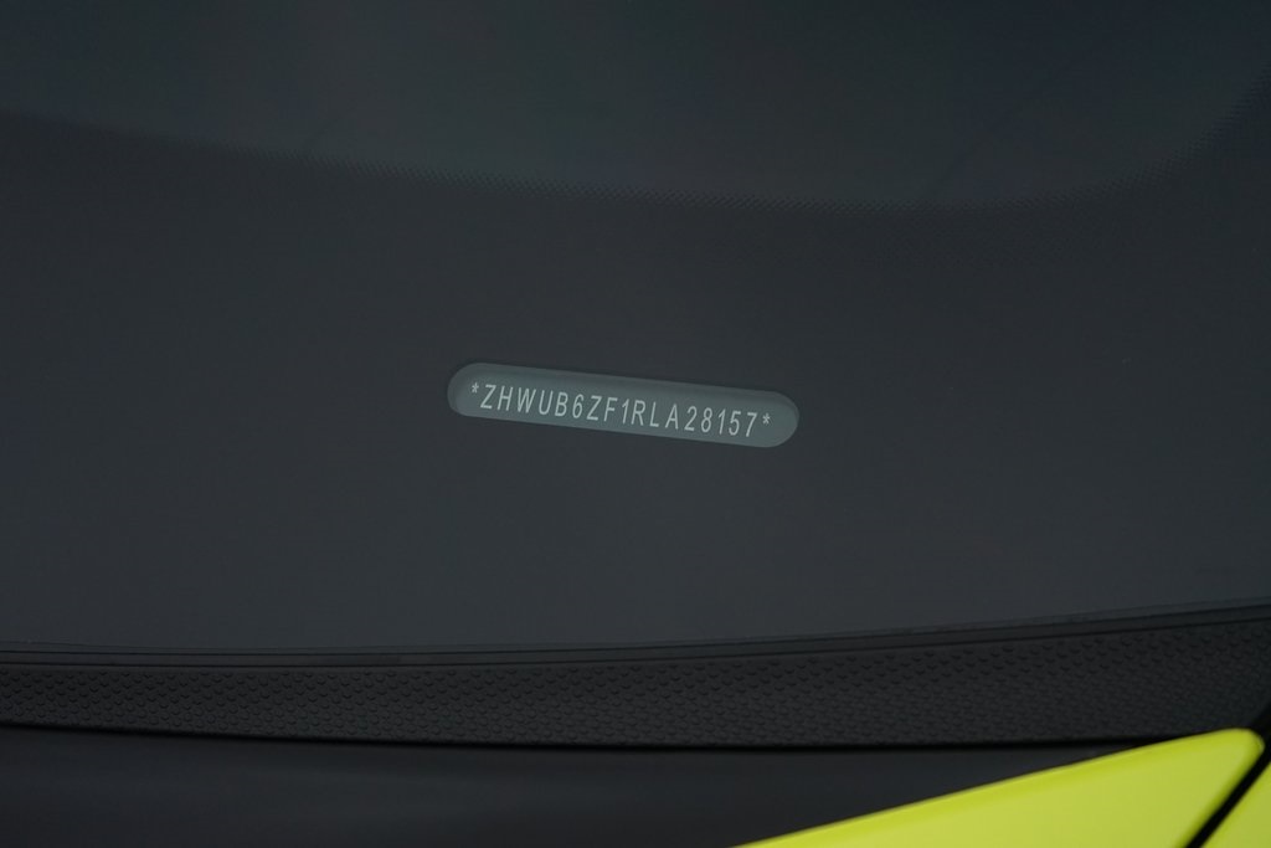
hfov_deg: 40.3
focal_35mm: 49
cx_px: 636
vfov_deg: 27.5
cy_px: 424
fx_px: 1730
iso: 1600
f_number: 5.6
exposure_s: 1/125
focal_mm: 49
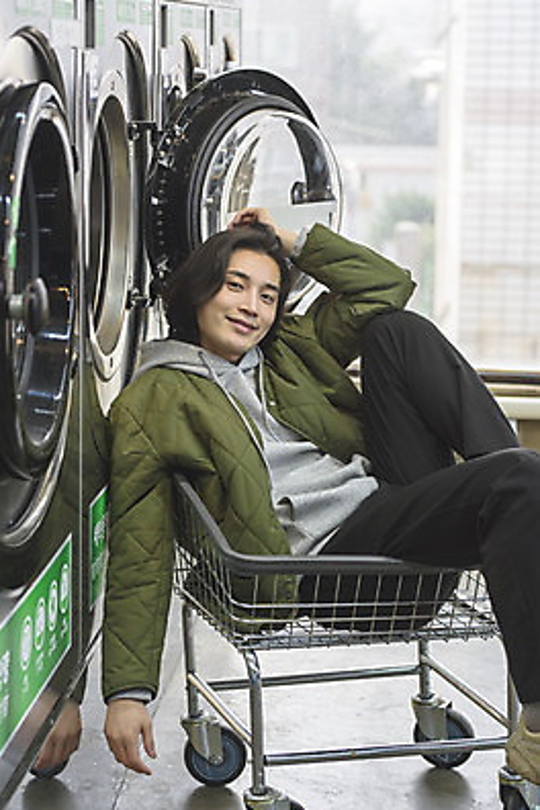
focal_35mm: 86
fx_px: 1935
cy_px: 405
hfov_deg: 15.9
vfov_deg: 23.6
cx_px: 269
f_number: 4
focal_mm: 85
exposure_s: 1/100
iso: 400
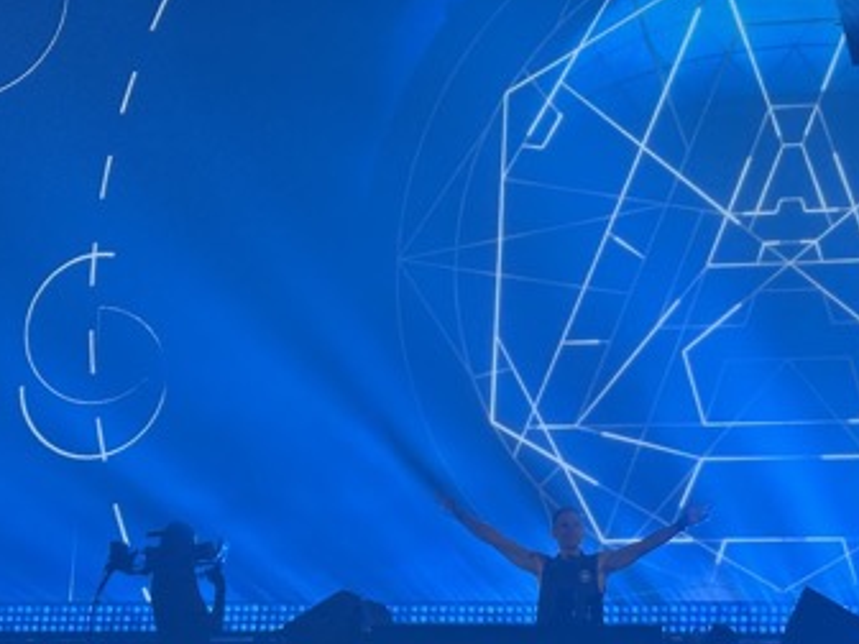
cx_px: 639
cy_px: 442
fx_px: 2457
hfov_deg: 19.7
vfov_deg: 14.9
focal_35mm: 99
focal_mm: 5.96
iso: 50
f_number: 1.6
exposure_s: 1/96
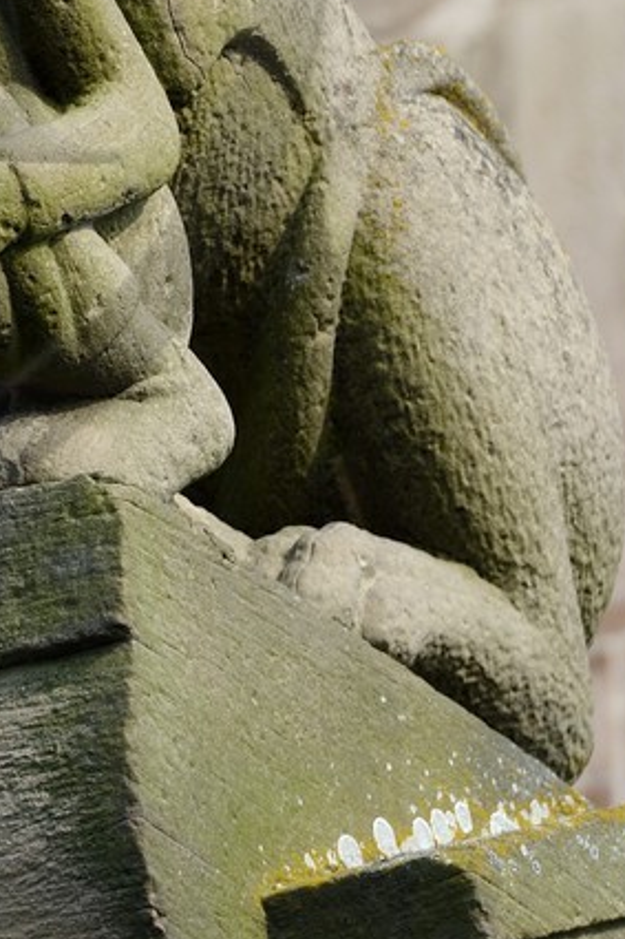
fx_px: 19624
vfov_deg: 2.7
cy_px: -106
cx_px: -358
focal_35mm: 753
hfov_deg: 1.8
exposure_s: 1/800
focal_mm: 200
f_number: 4.5
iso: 200
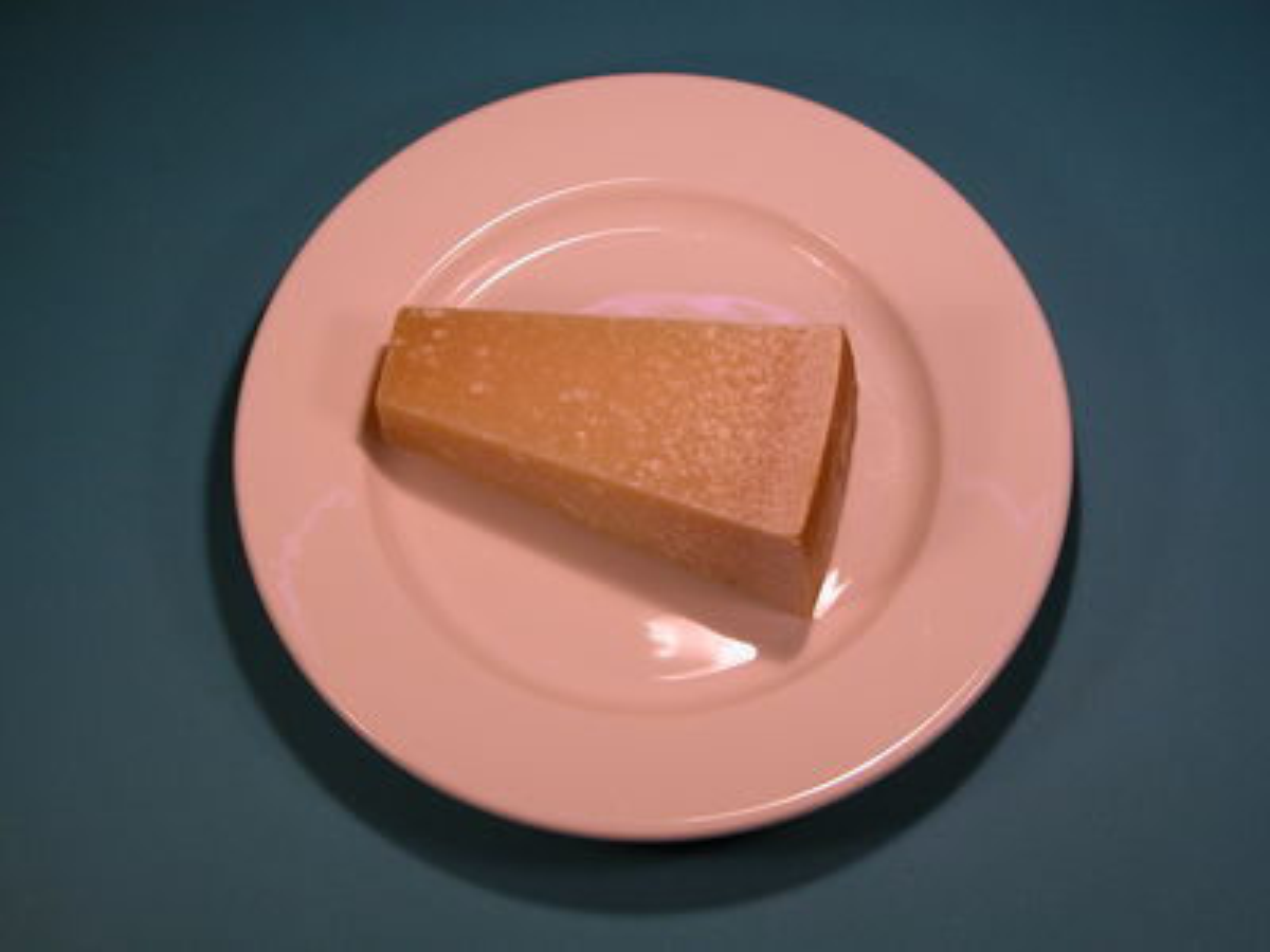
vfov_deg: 19.9
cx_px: 635
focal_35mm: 74
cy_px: 476
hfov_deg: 26.3
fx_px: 2715
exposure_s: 1/105
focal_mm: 18.8
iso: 100
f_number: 4.2
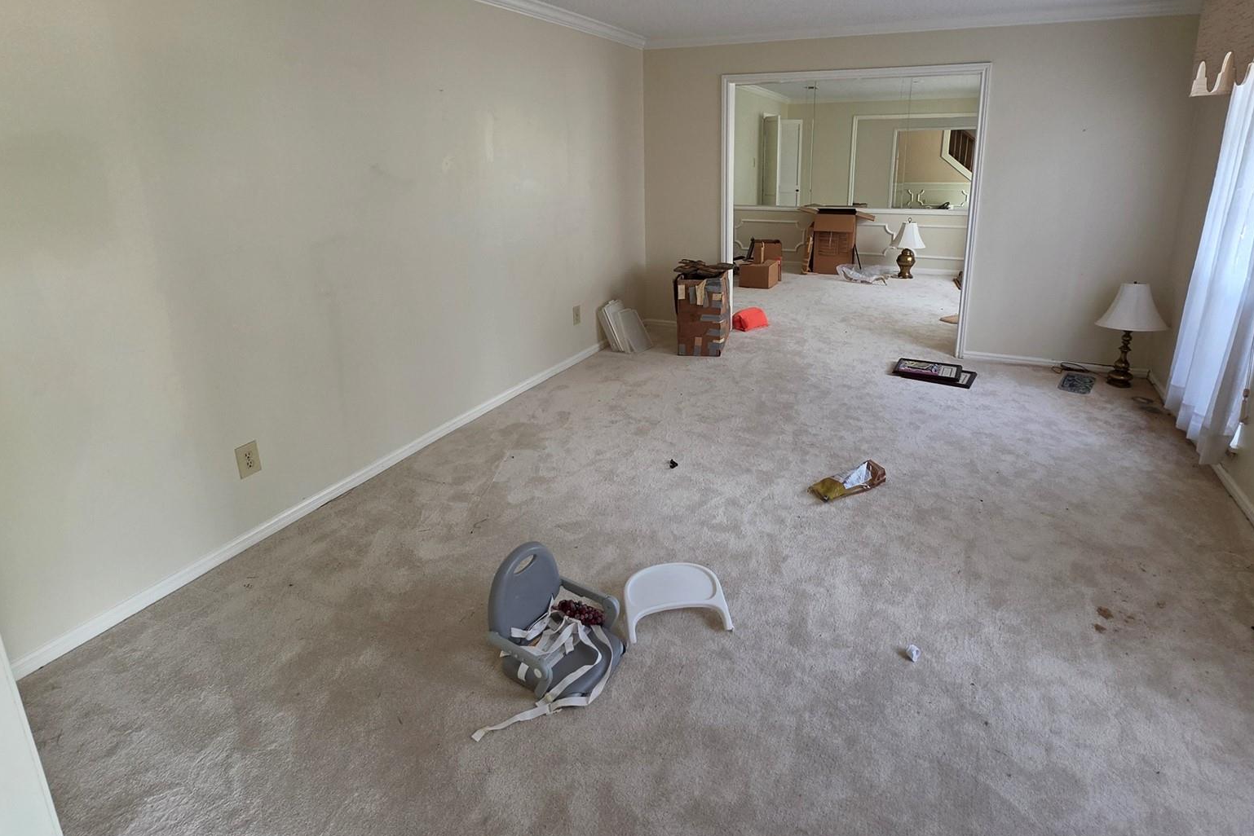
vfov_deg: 66.6
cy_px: 326
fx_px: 627
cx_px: 677
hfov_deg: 89.8
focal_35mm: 18
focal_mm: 2.2
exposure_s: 1/120
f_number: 1.9
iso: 320
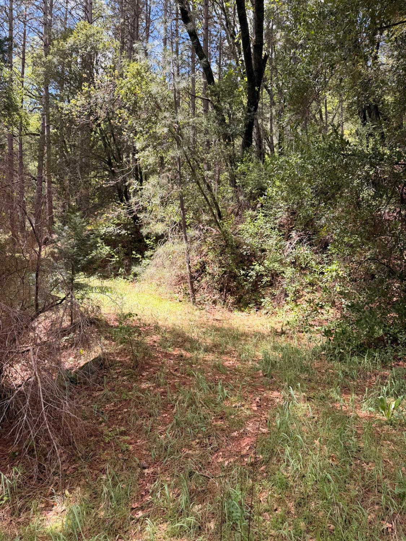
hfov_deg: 56.8
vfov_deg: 71.6
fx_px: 375
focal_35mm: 24
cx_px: 203
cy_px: 270
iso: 80
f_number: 1.78
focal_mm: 6.76
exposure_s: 1/858
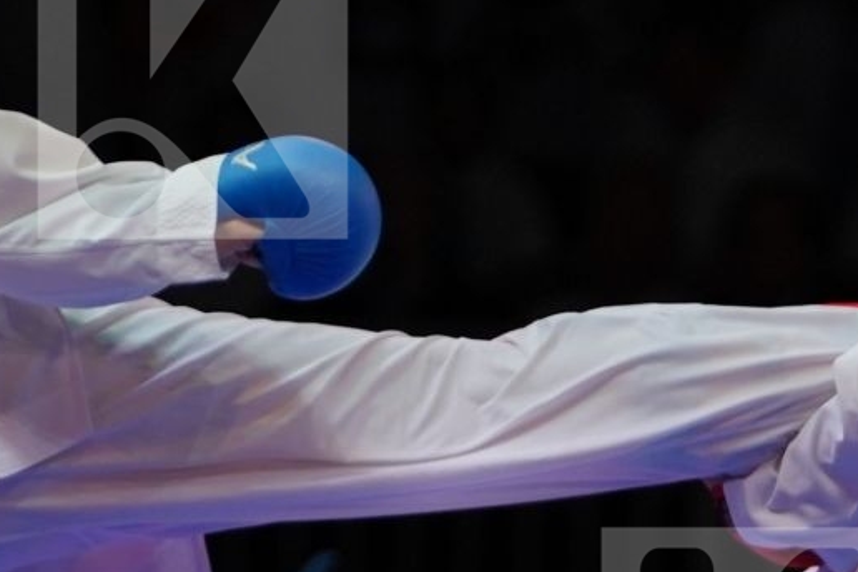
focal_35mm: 694
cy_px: 88
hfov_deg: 3.0
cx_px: 757
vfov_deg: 2.0
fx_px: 16539
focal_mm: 133
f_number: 2.8
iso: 400
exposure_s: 1/1000
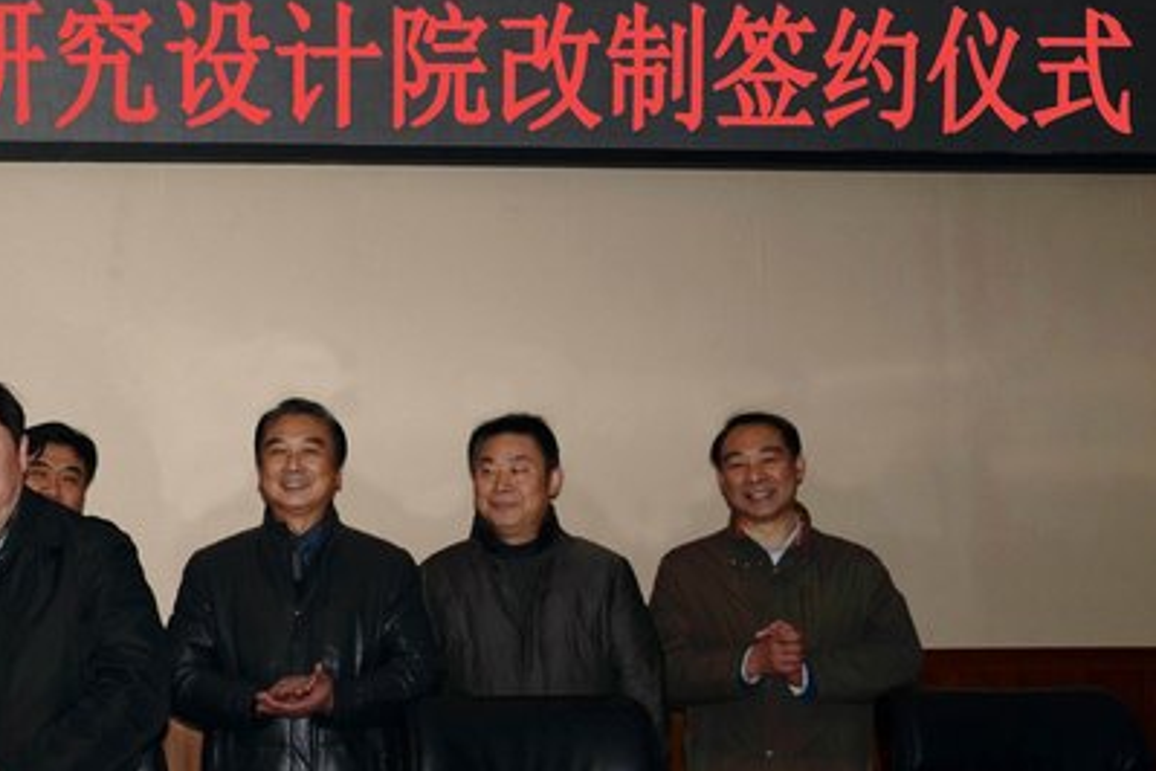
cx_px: 32
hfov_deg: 26.7
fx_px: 2312
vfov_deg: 18.9
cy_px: 404
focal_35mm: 72
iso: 100
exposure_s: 1/250
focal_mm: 24
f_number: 3.8
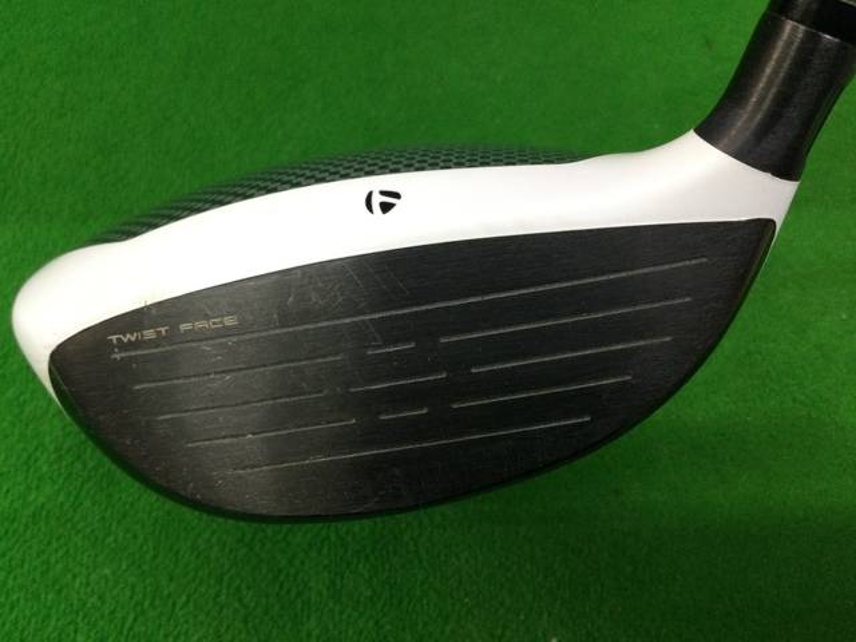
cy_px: 321
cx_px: 428
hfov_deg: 58.4
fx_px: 767
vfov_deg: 45.4
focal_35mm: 31
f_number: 2.4
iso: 80
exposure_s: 1/30
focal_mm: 3.3
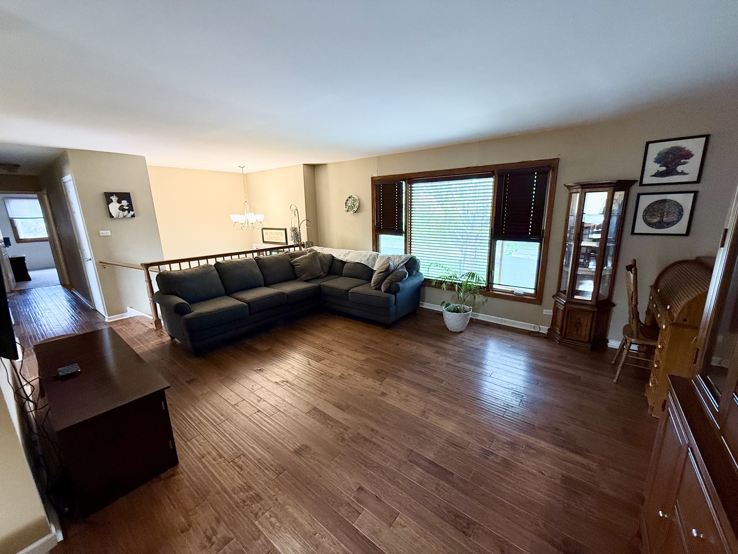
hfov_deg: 102.1
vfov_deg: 85.7
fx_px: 298
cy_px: 277
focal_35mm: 14
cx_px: 369
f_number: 2.2
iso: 200
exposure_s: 1/60
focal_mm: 2.22
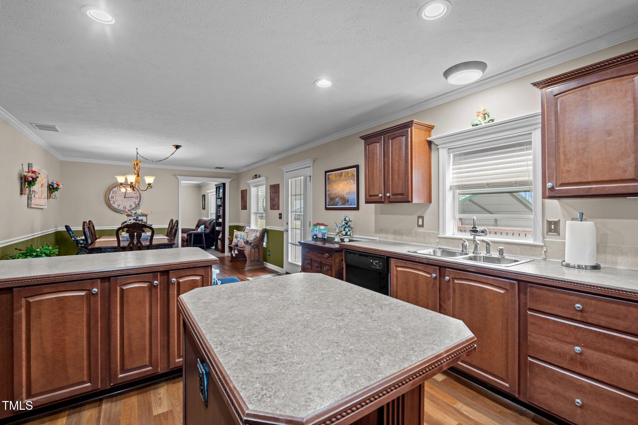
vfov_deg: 73.8
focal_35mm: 16
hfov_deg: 96.7
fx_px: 284
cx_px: 319
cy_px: 212
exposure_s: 1/1.25
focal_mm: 16
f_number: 8
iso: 250
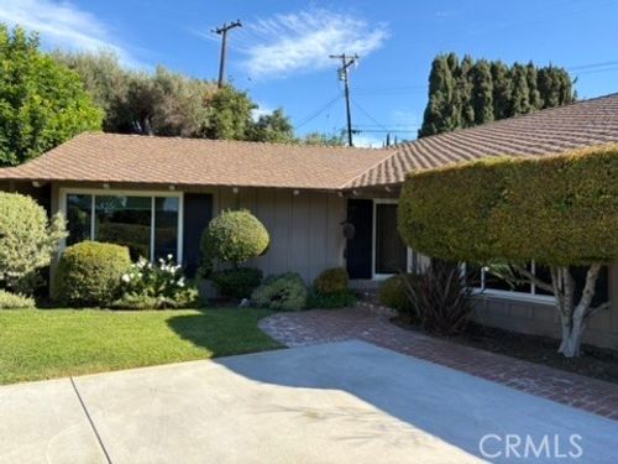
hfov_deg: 67.3
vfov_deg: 53.1
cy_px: 232
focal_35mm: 26
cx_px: 309
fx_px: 464
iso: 50
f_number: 1.6
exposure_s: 1/1337
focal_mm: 5.96
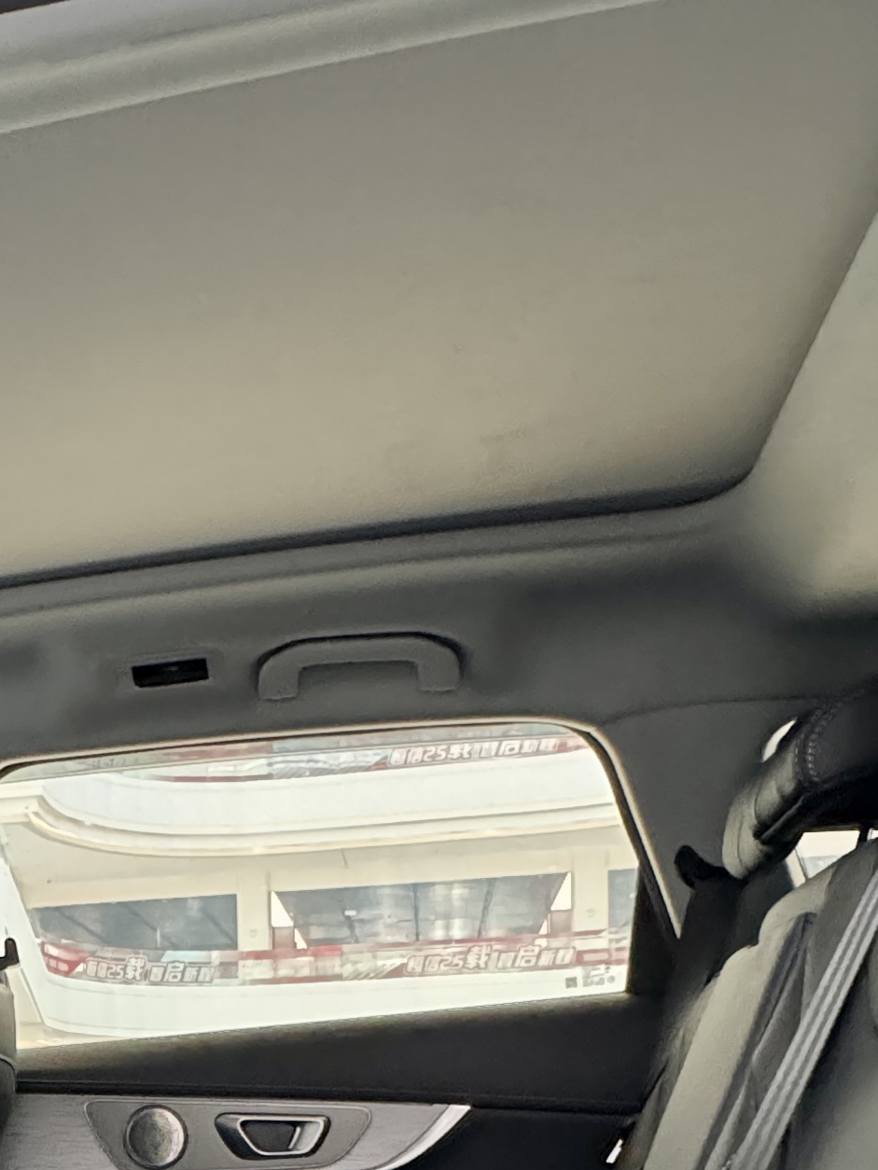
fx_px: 1521
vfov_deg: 37.3
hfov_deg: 30.2
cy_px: 1190
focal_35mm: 45
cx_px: 19
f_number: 2.2
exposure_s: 1/60
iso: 1250
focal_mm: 2.22
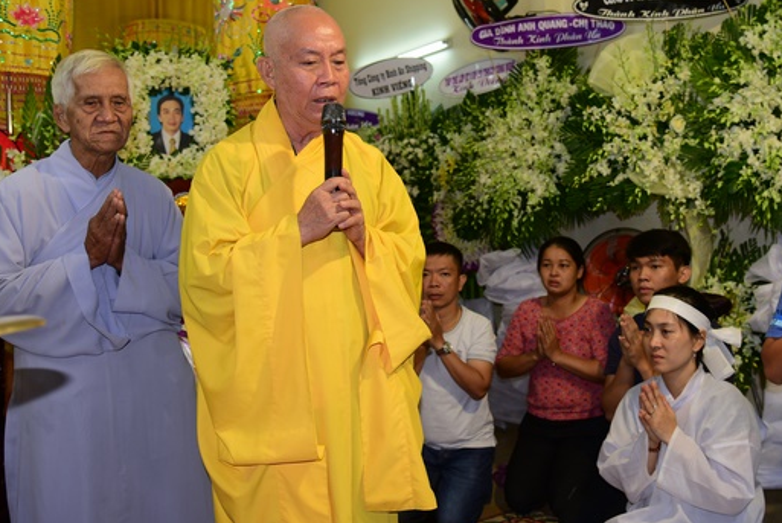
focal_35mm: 38
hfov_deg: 50.4
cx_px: 466
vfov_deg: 35.1
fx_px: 826
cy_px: 235
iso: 320
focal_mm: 30
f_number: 4
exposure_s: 1/60
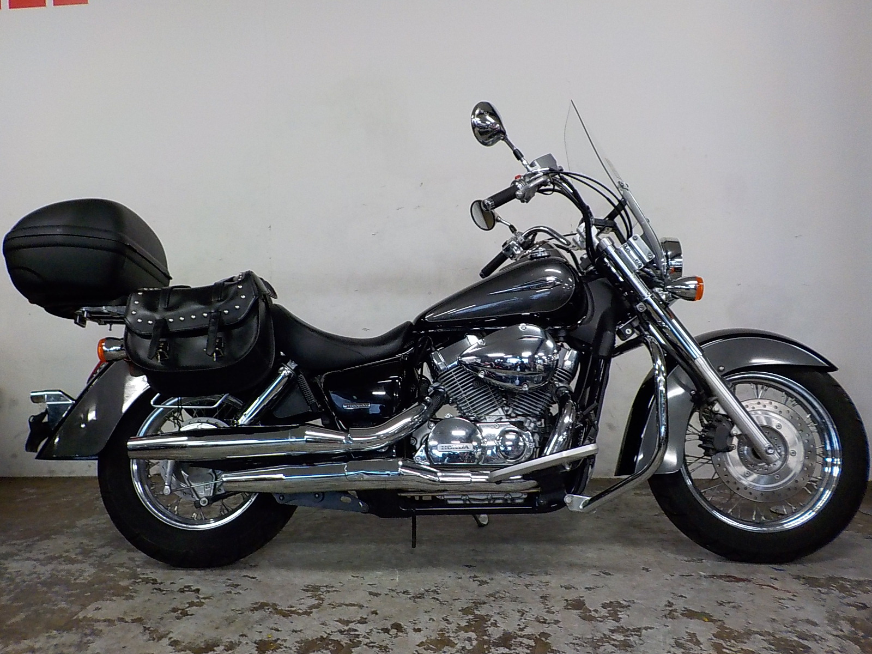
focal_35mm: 30
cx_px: 436
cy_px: 327
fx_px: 756
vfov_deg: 46.8
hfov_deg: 60.0
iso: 280
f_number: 3.3
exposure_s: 1/30
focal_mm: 4.1
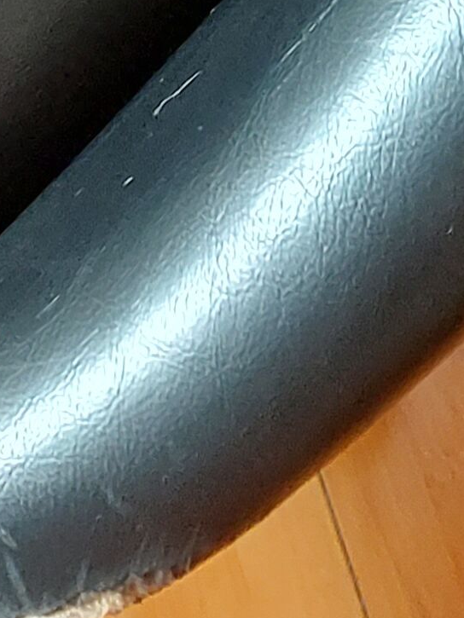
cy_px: -999
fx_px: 2734
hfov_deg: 9.6
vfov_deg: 10.5
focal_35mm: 153
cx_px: -75
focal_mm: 5.23
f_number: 1.8
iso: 400
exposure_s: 1/33
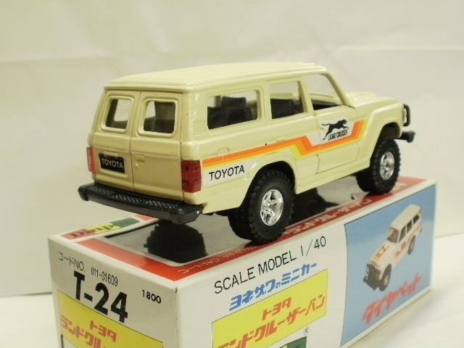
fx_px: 590
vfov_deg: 32.9
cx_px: 232
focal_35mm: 44
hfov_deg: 42.9
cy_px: 174
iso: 125
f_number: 4
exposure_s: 1/15
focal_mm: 7.7
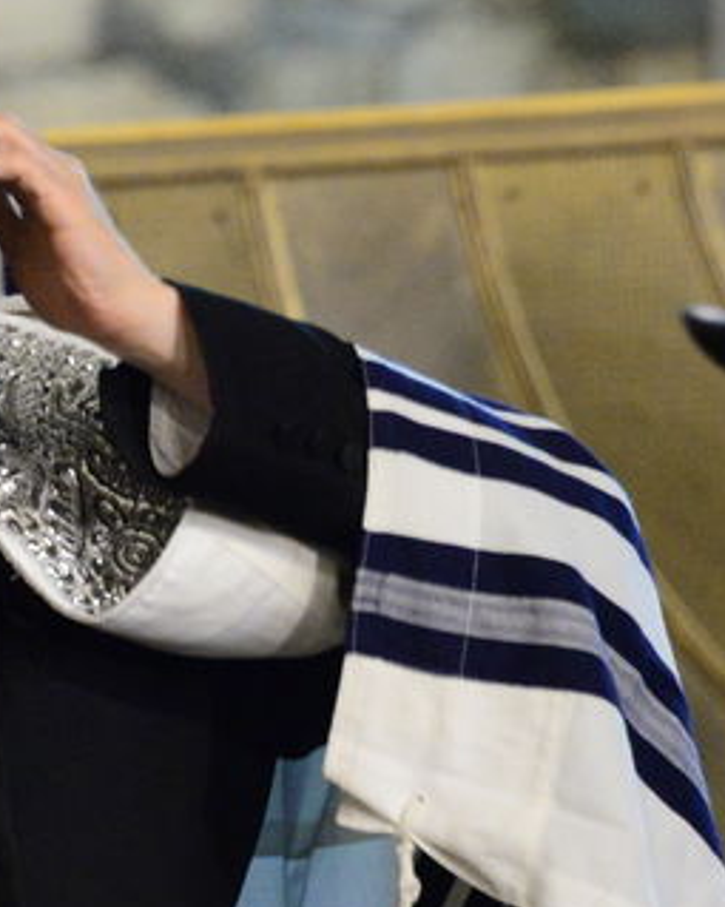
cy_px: 658
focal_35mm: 864
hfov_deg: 1.8
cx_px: -145
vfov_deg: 2.2
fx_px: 23185
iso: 5000
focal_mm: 210
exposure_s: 1/60
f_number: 5.6
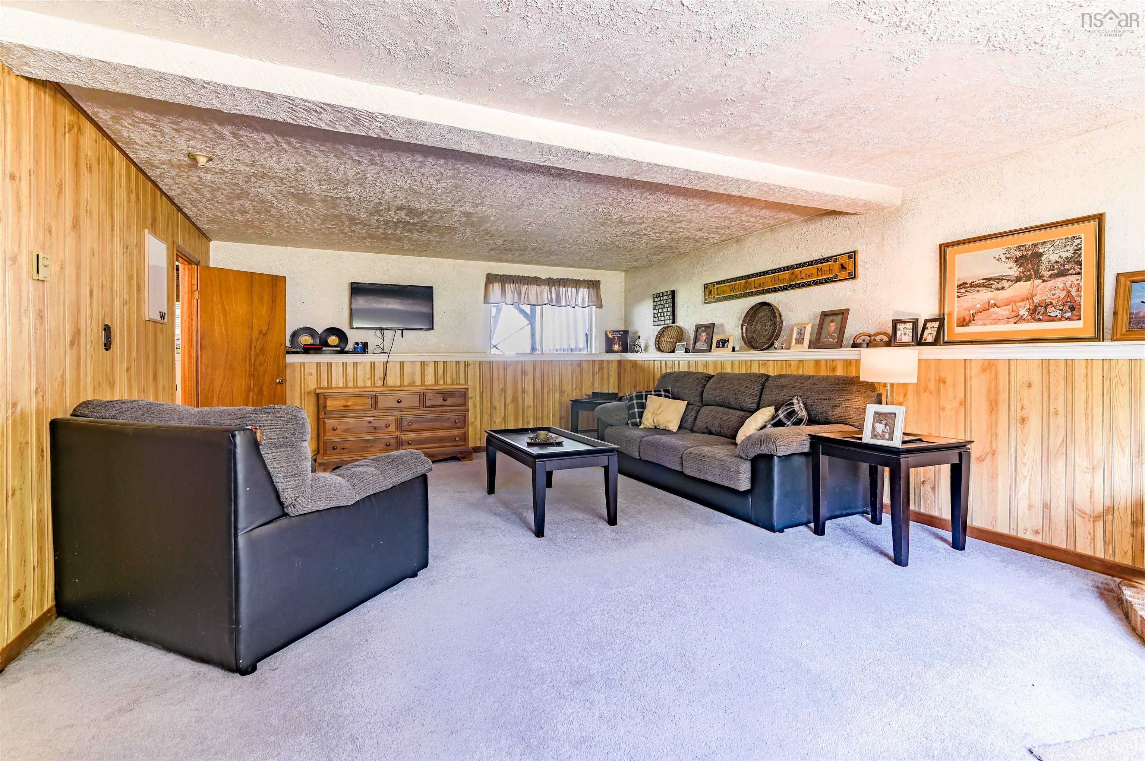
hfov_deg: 96.8
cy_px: 380
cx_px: 572
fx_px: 508
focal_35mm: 16
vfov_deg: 73.7
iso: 100
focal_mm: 16
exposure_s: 1/13
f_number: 8
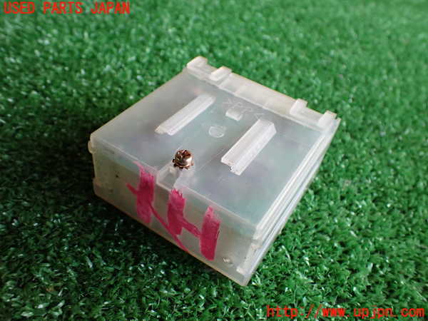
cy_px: 160
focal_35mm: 30
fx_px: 371
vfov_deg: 46.8
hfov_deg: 60.0
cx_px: 214
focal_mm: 5.4
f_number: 2.3
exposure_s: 1/125
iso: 500
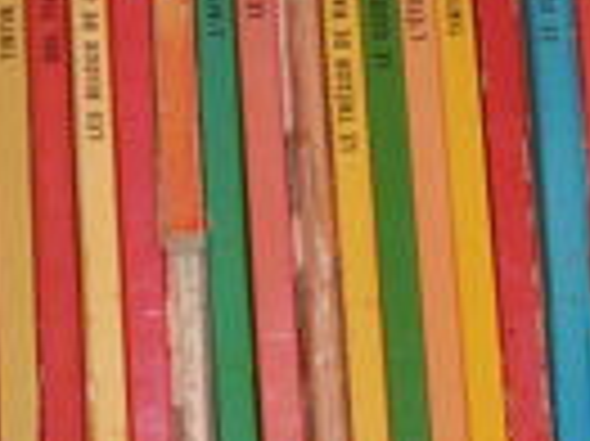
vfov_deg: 8.4
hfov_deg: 11.2
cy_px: 238
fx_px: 2997
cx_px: 27
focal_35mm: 176
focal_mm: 7.9
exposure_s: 1/30
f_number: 3.8
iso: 100
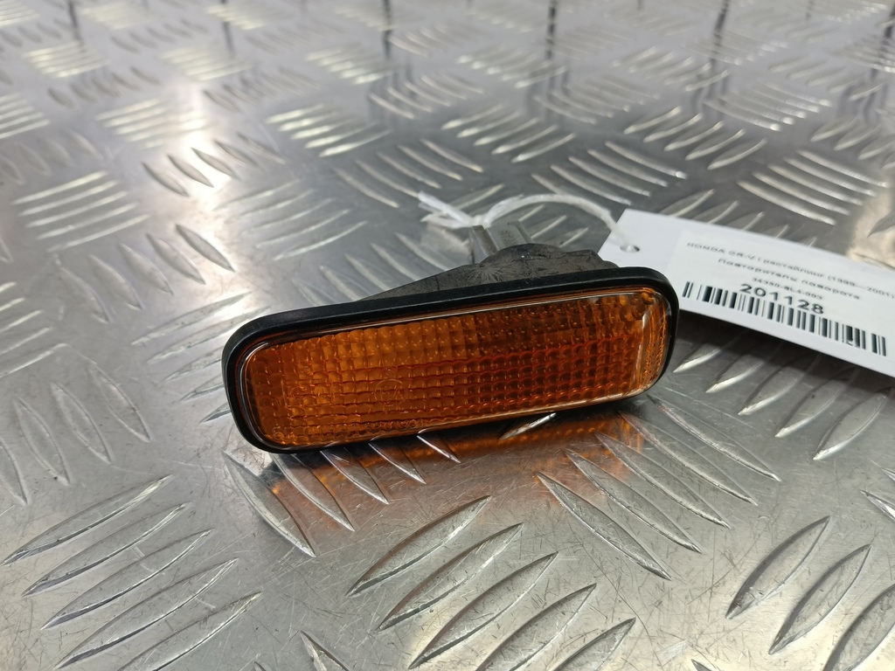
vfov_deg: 58.9
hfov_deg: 73.9
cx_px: 448
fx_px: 595
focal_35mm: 23
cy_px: 336
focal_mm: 4.11
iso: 123
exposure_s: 1/50
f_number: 1.6
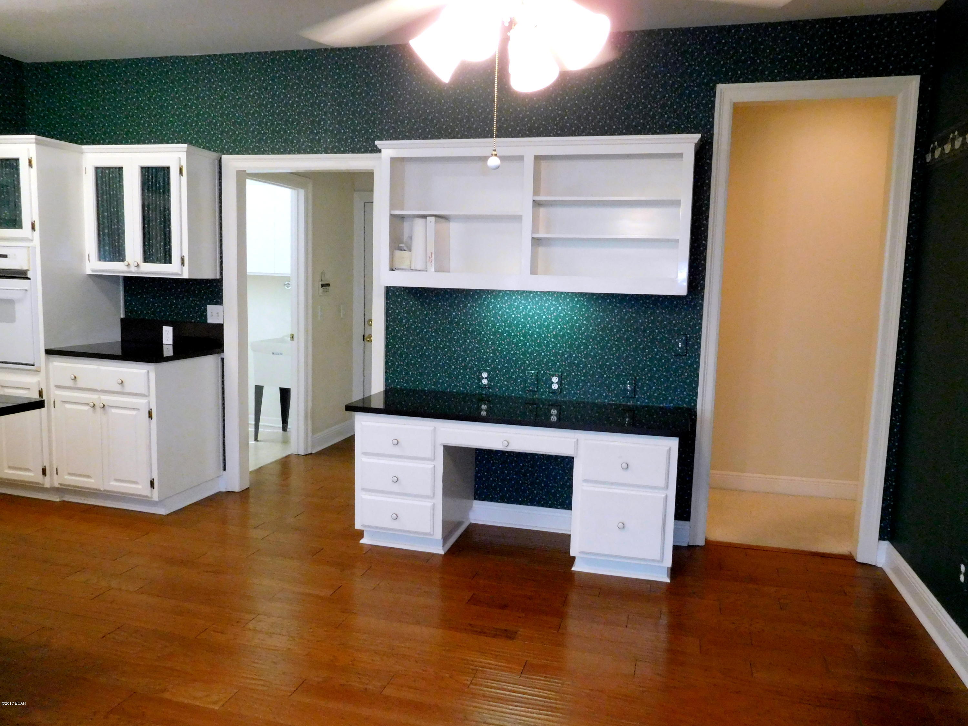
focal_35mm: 25
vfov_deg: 54.9
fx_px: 699
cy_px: 363
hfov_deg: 69.4
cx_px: 484
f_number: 3.4
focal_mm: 4.5
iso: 800
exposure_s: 1/80
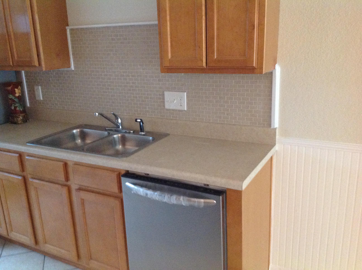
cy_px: 135
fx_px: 365
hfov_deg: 52.7
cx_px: 181
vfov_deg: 40.6
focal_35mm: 35
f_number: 2.4
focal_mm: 4.28
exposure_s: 1/15
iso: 500
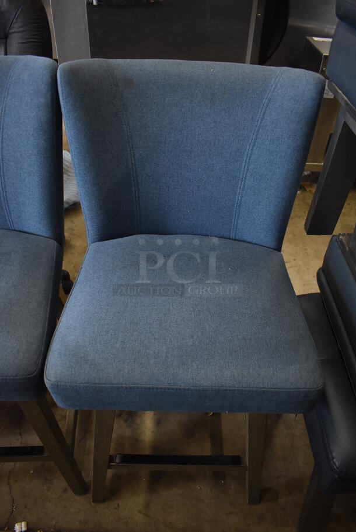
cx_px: 178
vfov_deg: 67.3
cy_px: 266
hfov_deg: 48.0
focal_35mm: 27
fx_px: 400
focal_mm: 18
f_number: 3.5
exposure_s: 1/125
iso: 1600
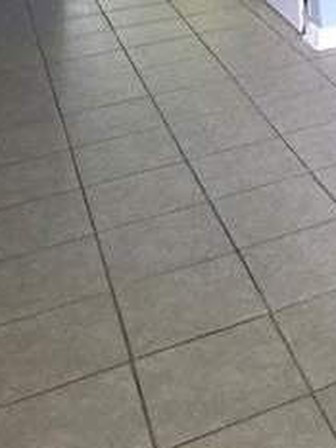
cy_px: -138
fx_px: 866
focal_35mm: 67
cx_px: 516
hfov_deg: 19.0
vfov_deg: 25.0
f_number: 1.9
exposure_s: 1/40
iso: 250
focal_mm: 2.2
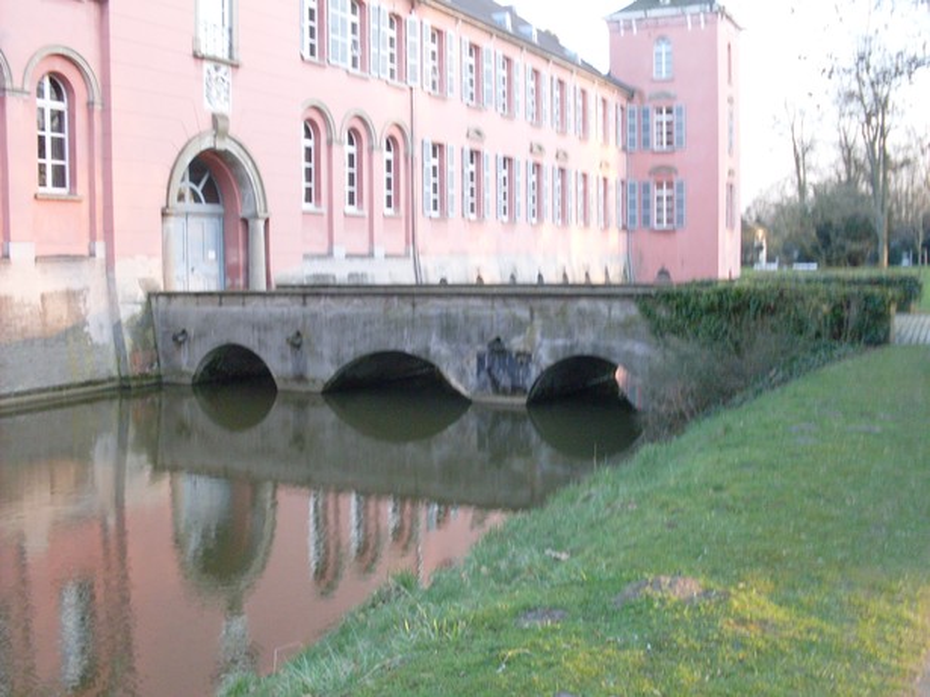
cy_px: 348
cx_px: 465
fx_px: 1021
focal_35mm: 38
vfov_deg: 37.7
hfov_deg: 49.0
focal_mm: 6.3
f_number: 2.8
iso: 100
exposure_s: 1/45
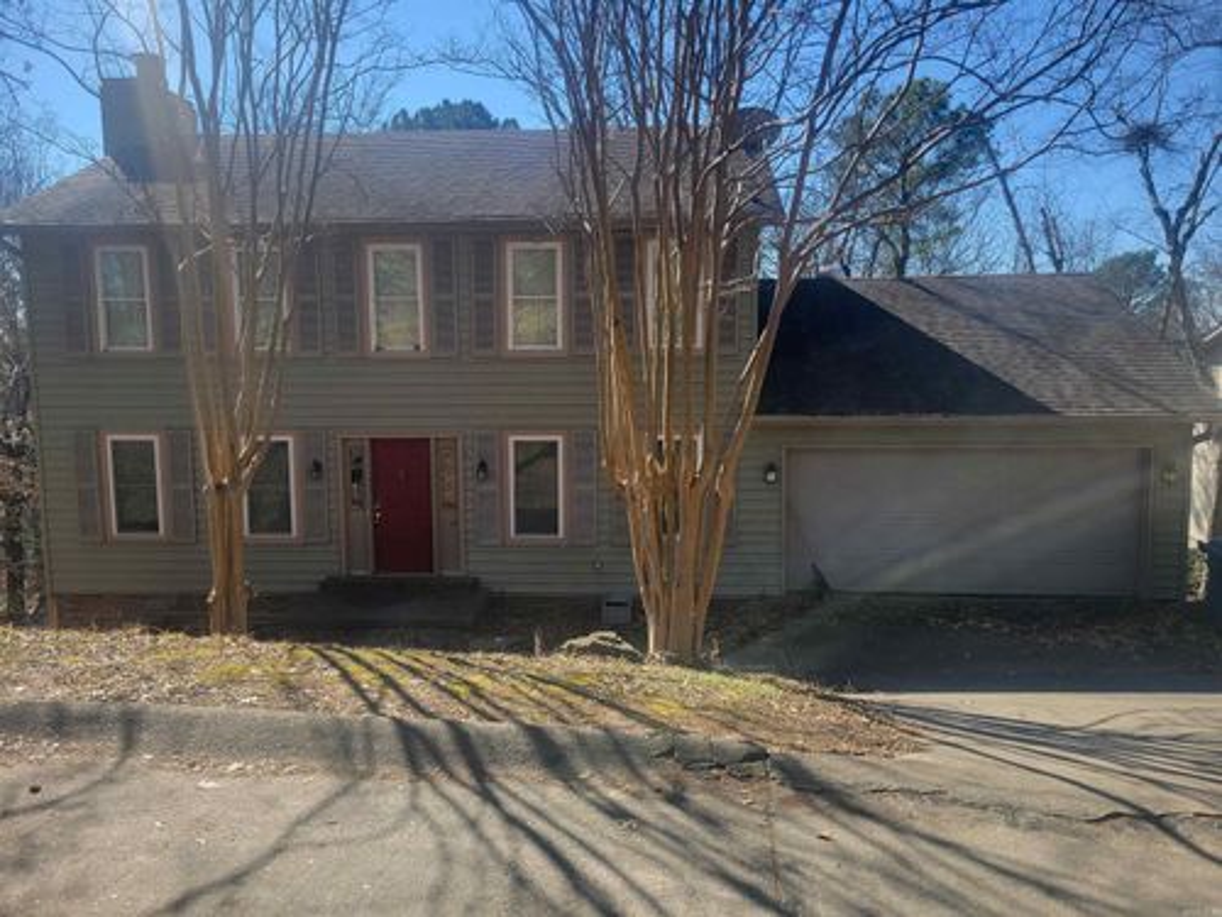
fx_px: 918
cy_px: 458
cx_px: 611
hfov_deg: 67.3
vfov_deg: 53.1
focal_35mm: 26
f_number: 1.8
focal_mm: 5.4
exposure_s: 1/1361
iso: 40
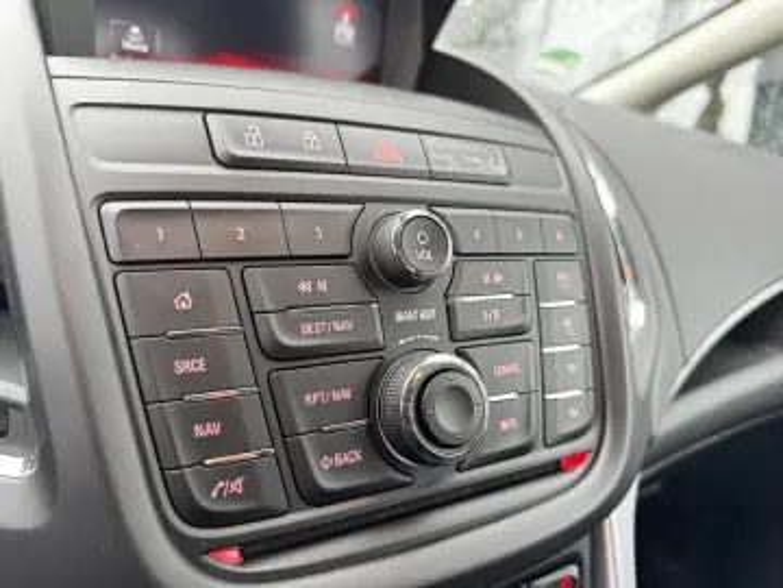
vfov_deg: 56.8
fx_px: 543
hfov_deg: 71.6
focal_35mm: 24
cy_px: 294
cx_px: 392
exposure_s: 1/46
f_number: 1.78
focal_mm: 6.76
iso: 500
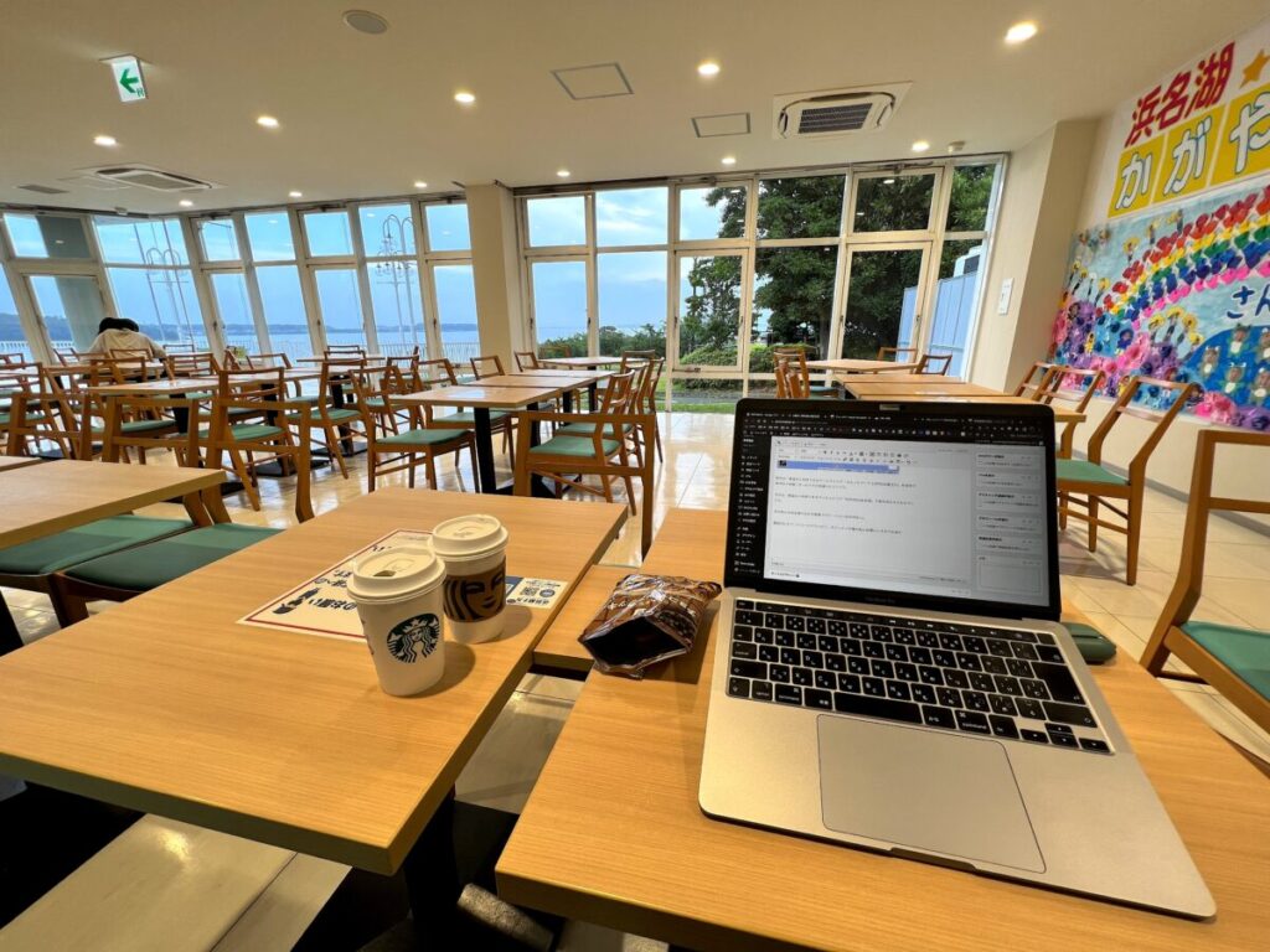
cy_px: 476
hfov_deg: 106.2
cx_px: 635
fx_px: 477
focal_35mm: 13
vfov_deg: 89.9
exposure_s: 1/120
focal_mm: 1.57
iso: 40
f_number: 1.8
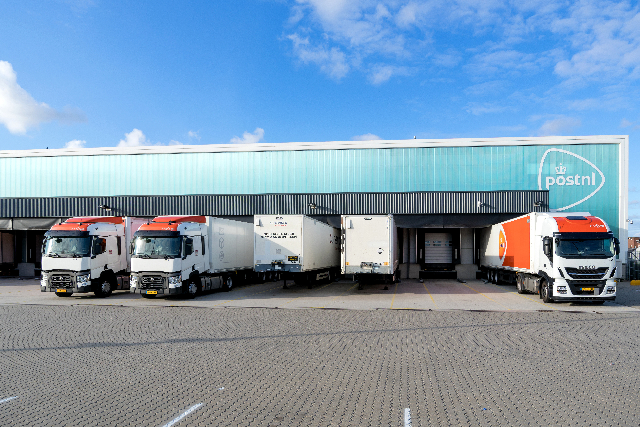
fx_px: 391
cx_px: 309
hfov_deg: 78.6
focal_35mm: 22
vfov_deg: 57.2
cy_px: 216
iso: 100
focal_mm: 14.1
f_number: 6.3
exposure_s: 1/250
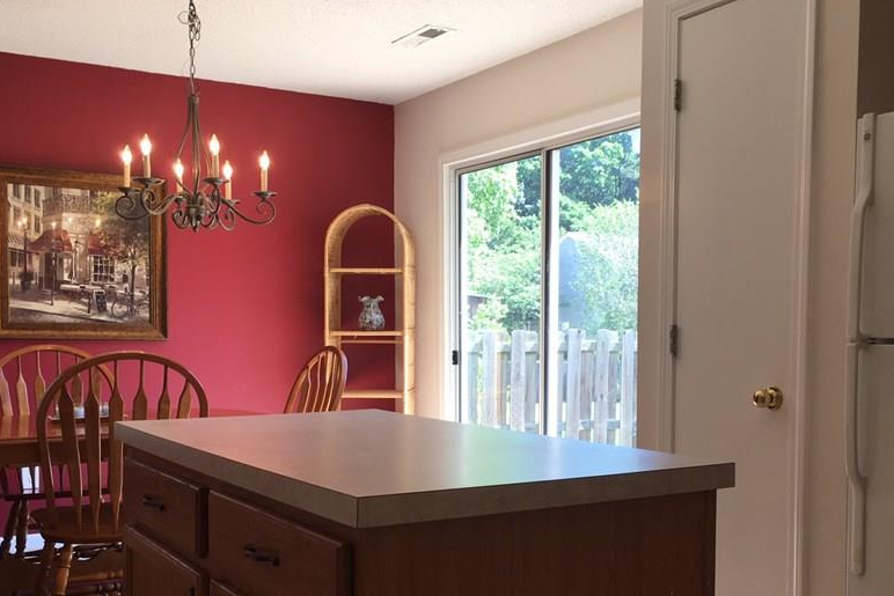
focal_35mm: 40
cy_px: 402
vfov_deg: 33.1
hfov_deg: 48.4
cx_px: 478
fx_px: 993
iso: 32
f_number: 2.2
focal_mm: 4.15
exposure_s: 1/120
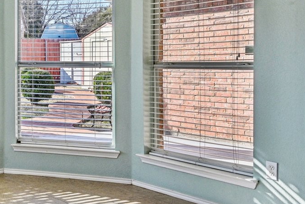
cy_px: 54
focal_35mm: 55
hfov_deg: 31.3
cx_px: -46
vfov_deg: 24.4
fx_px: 466
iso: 400
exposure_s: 1/250
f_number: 8
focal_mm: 18
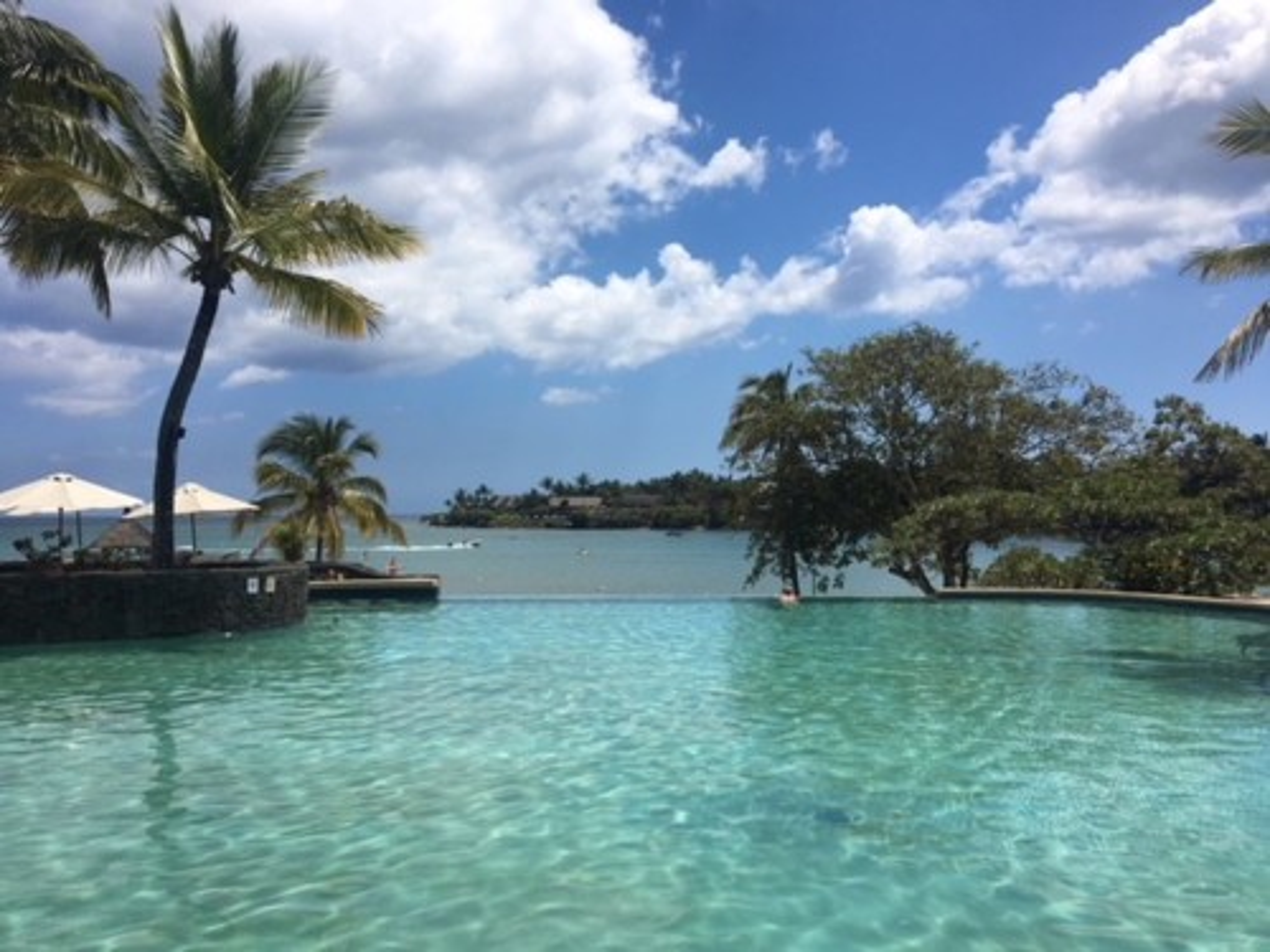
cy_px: 476
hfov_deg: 61.7
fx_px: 1064
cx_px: 635
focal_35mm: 29
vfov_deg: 48.2
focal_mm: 4.15
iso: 25
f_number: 2.2
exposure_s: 1/3344
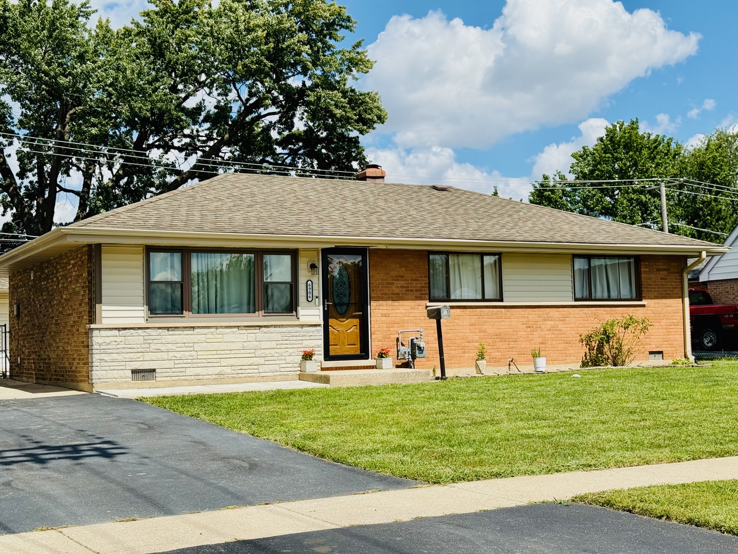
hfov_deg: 39.7
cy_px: 277
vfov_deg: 30.3
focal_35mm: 48
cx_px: 369
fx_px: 1023
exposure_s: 1/6024
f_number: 1.78
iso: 64
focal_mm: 6.76
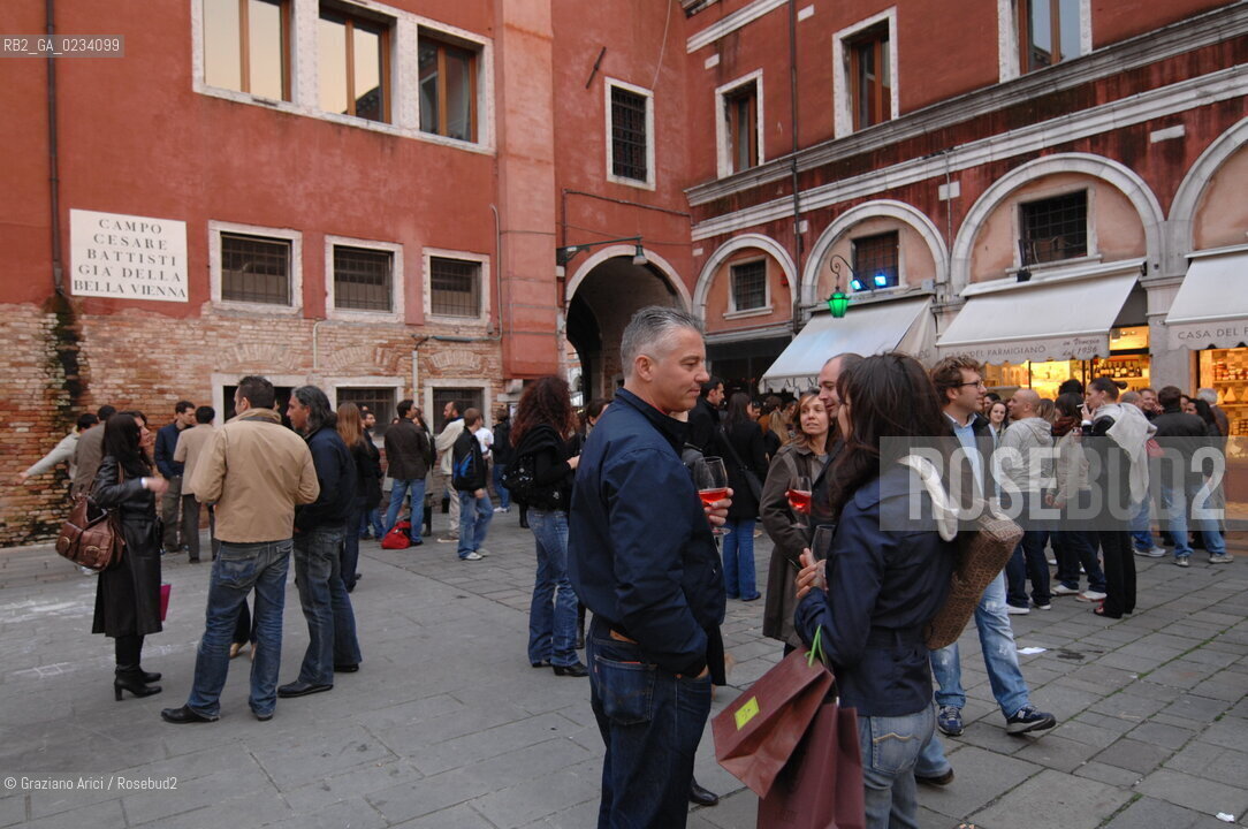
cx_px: 624
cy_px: 414
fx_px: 779
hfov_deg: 77.4
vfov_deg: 56.0
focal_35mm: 22
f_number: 2.8
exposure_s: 1/60
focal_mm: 15
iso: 400
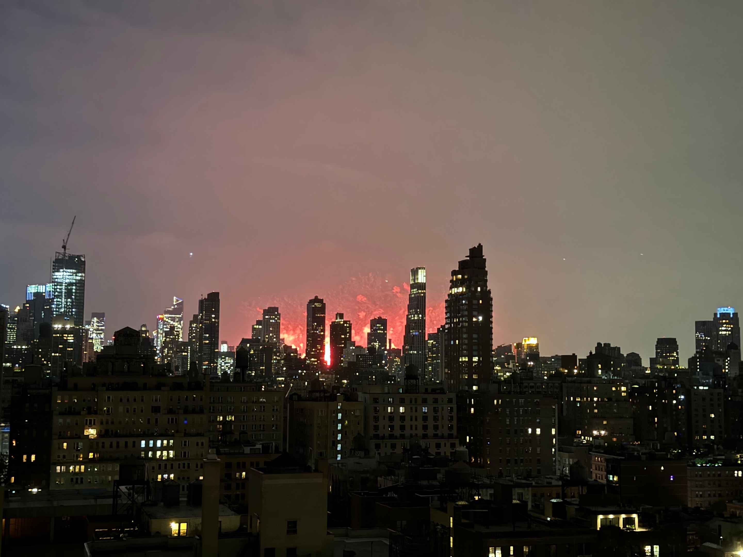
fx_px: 1030
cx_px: 372
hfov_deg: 39.7
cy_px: 278
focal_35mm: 48
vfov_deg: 30.3
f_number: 1.78
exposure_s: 1/5
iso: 500
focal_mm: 6.76
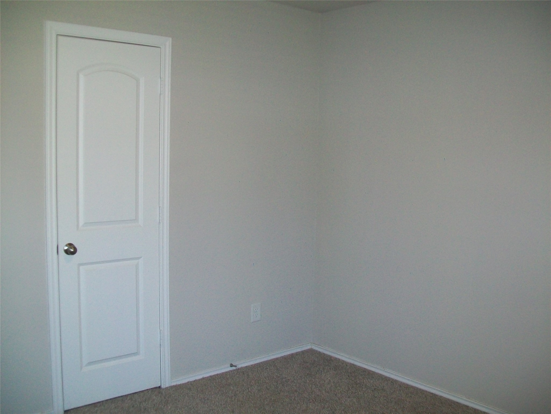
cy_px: 207
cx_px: 276
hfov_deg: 51.4
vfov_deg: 39.7
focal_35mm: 36
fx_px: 573
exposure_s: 1/60
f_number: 2.7
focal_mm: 6
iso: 160
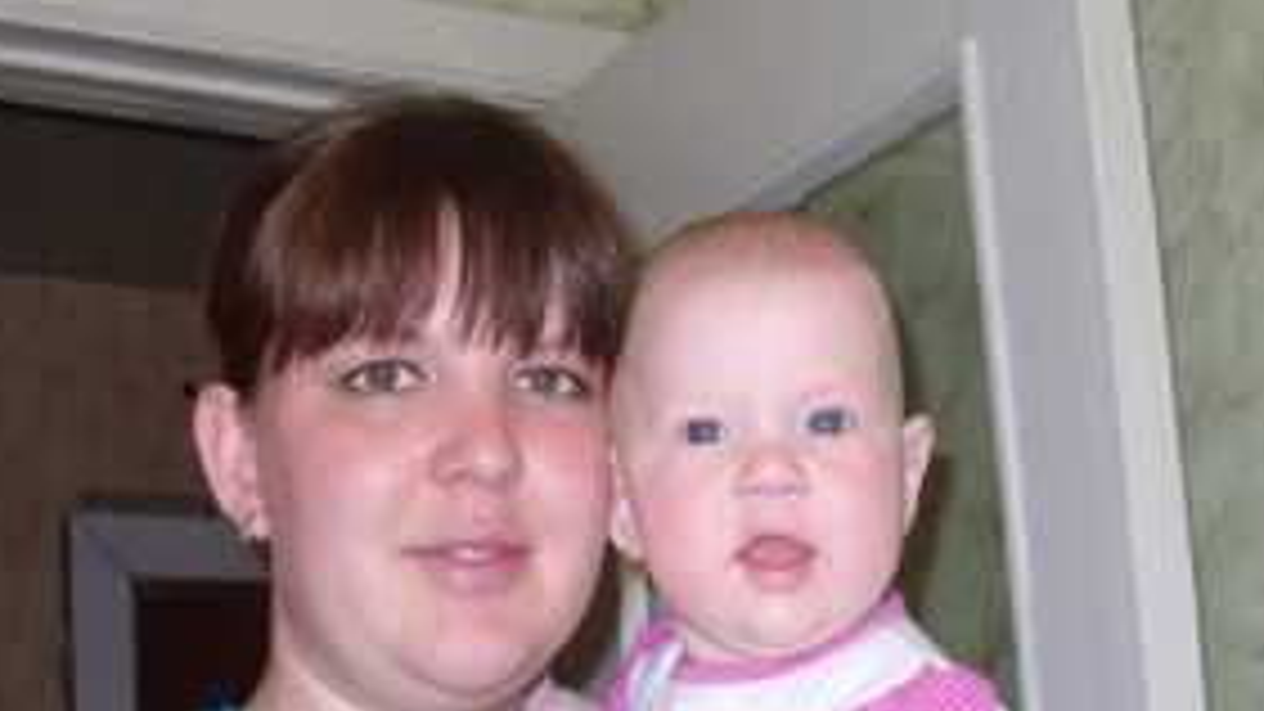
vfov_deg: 14.9
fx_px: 2715
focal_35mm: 81
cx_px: 630
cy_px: 493
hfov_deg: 26.2
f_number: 2.8
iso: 100
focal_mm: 6.3
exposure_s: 1/30
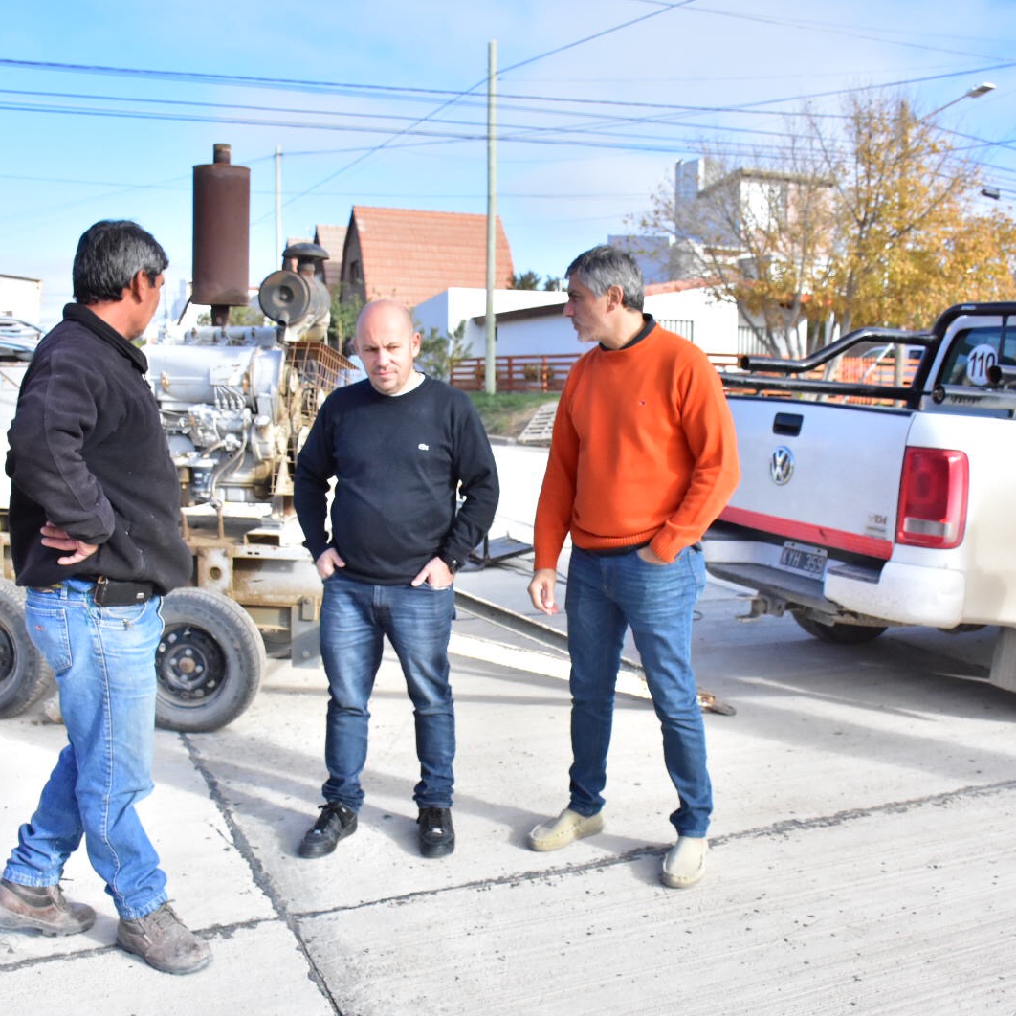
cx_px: 525
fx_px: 1162
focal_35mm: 35
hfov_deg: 47.2
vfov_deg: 47.2
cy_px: 514
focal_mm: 18
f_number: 5
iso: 2000
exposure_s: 1/8000
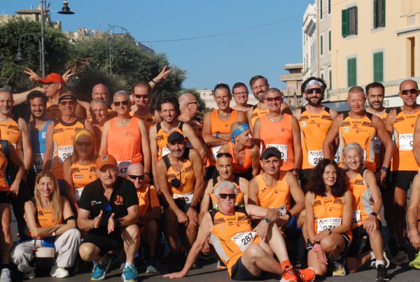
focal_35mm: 93
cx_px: 210
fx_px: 1087
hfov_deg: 21.9
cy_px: 141
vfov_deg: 14.8
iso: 1000
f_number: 9
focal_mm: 62
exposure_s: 1/2000
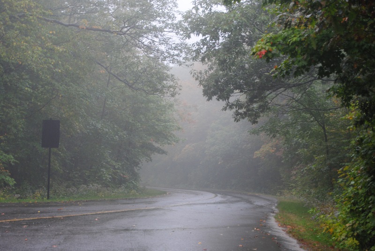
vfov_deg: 16.6
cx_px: 188
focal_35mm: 82
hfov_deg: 24.6
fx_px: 860
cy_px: 126
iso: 320
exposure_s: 1/60
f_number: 5.6
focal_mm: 55
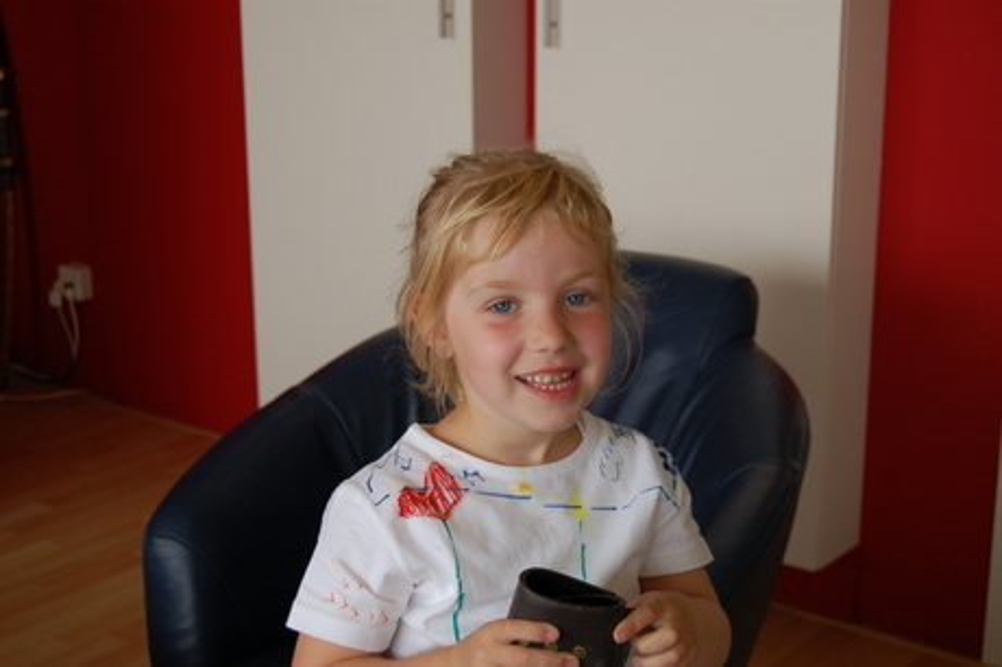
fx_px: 1752
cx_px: 501
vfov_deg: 21.5
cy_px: 334
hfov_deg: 31.9
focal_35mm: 63
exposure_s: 1/100
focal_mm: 42
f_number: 5.3
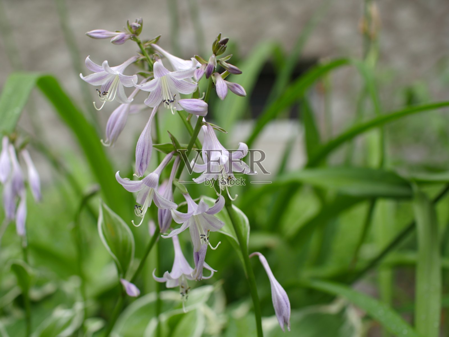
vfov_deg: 29.1
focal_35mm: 50
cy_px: 168
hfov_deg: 38.2
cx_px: 224
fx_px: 649
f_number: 2
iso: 100
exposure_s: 1/500
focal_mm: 25
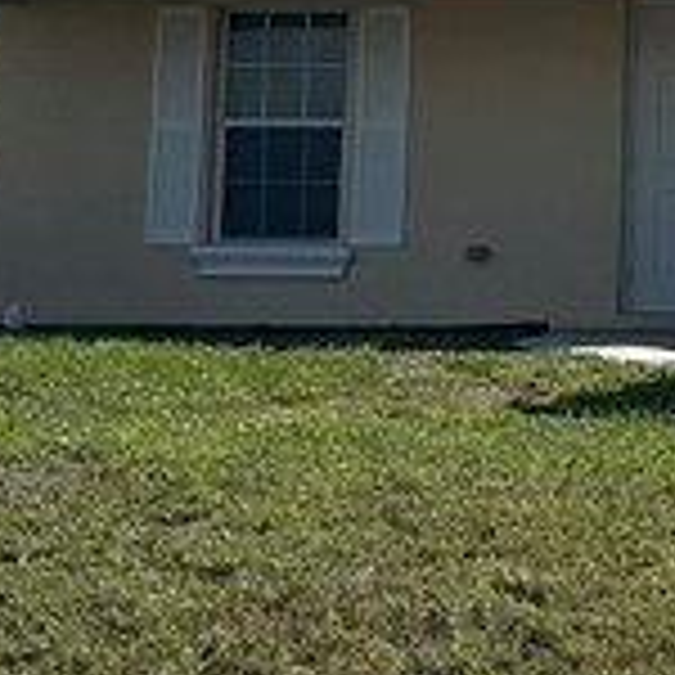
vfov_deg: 11.9
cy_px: -63
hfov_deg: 11.6
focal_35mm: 145
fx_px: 3199
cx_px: 936
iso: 80
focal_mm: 6.86
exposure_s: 1/8929
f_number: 1.78
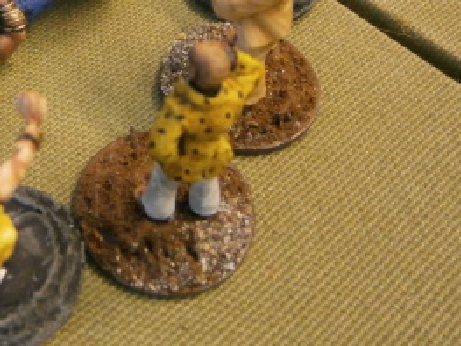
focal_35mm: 53
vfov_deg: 26.1
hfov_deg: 34.2
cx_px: 44
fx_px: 706
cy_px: -2
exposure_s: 1/25
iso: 400
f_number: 2.8
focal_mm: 4.7
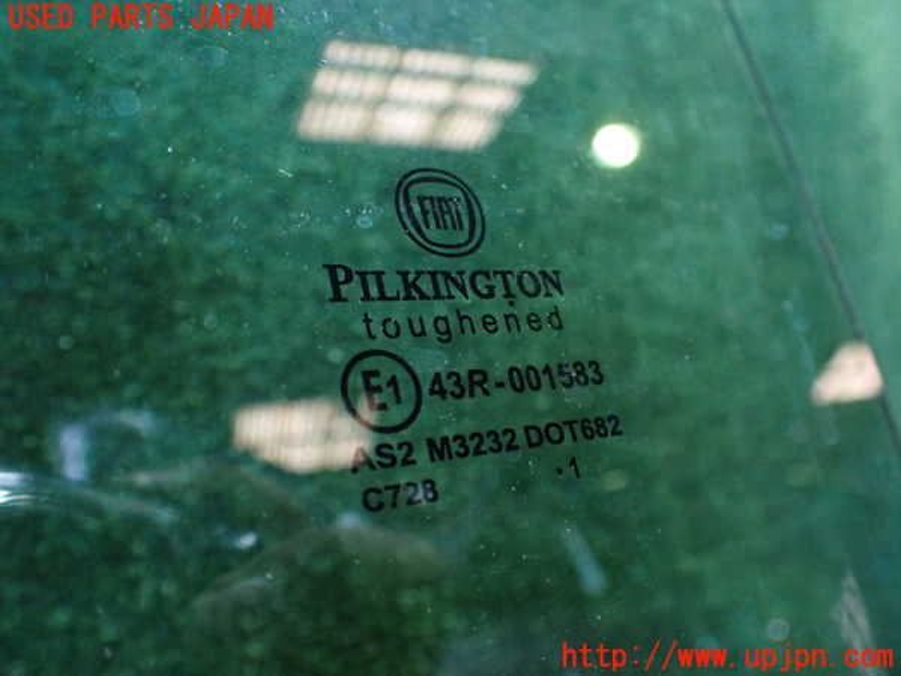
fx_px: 781
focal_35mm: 30
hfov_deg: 60.0
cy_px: 338
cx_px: 450
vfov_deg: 46.8
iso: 800
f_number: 2.3
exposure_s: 1/80
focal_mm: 5.4
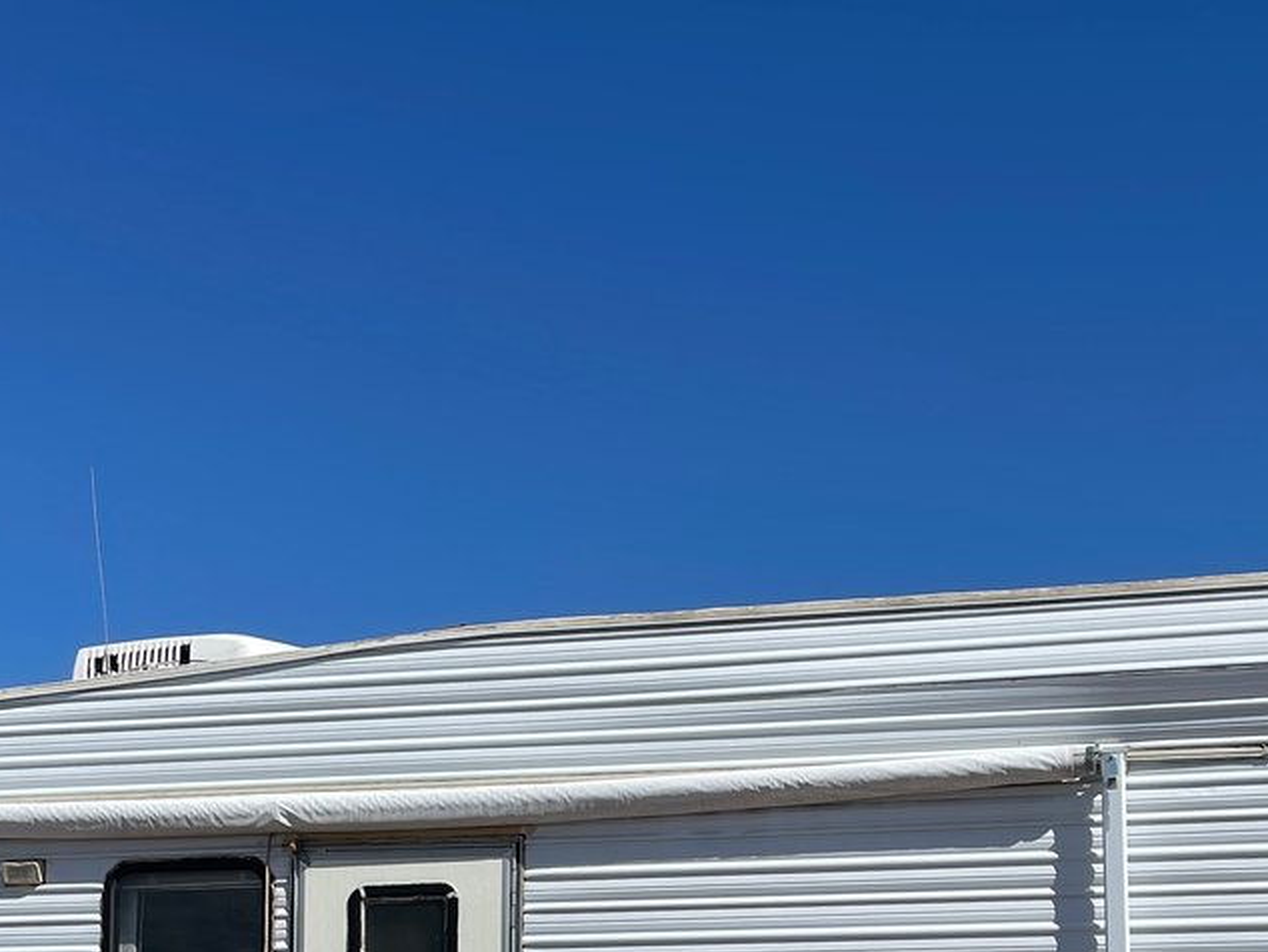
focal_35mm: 62
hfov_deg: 31.1
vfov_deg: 22.9
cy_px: 911
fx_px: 2272
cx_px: 723
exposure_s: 1/7407
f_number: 1.6
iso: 32
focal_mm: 5.1
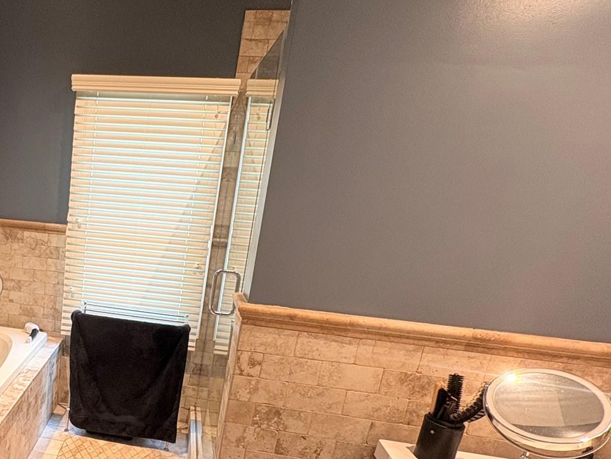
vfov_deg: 47.3
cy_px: 314
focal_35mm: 29
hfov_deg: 53.9
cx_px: 62
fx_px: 512
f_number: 2.2
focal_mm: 2.22
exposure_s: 1/60
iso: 100
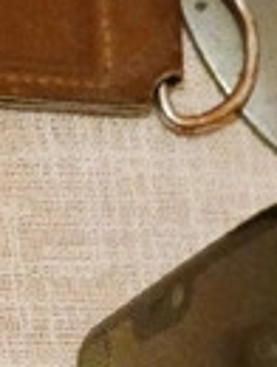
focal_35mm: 83
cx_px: 178
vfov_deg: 20.3
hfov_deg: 17.8
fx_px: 883
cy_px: 548
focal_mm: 4
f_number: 1.8
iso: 2868
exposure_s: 1/16.7
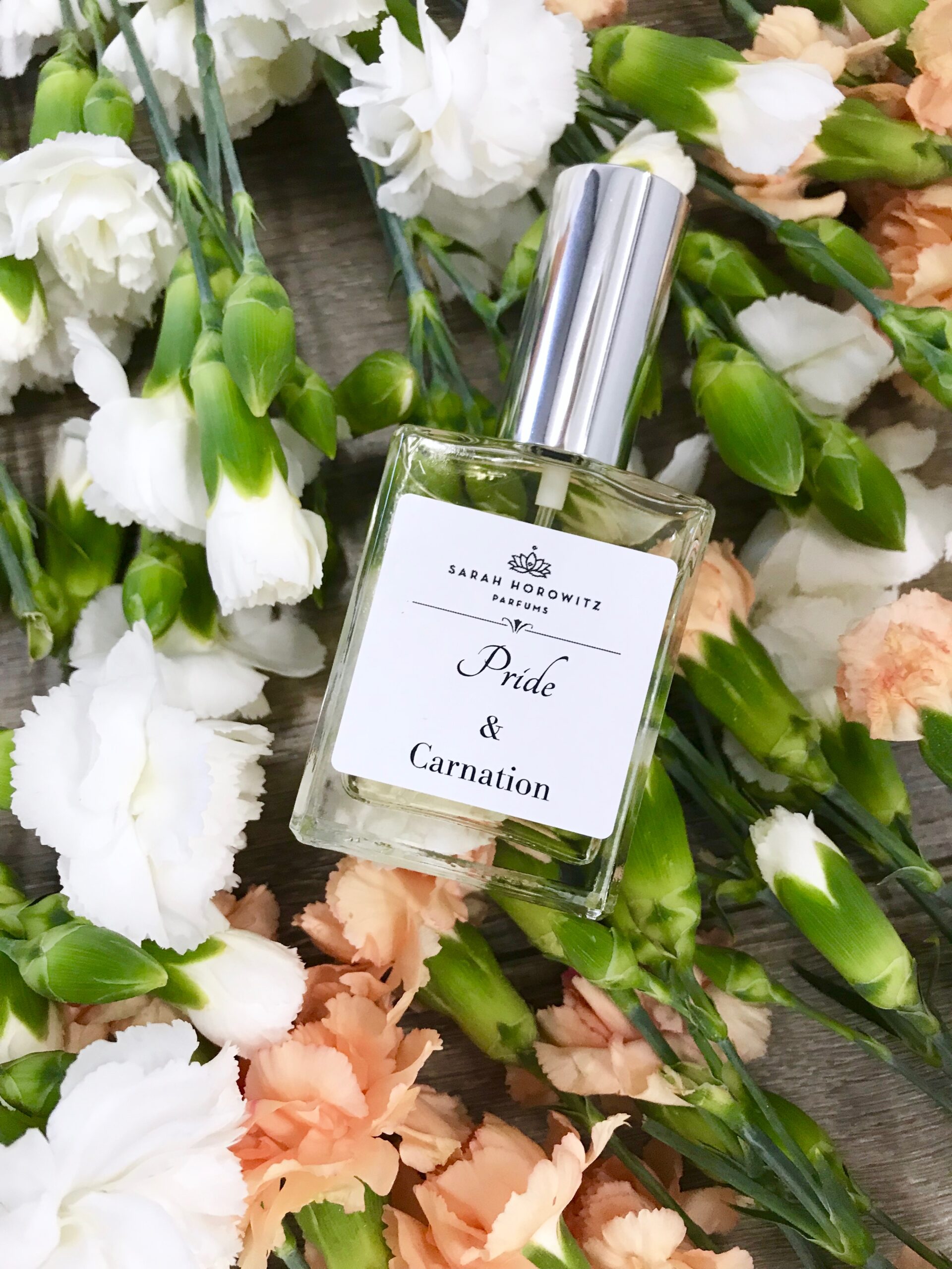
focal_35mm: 28
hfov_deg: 49.7
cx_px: 476
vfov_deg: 63.4
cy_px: 634
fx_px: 1027
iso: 40
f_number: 1.8
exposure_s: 1/30
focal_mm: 3.99
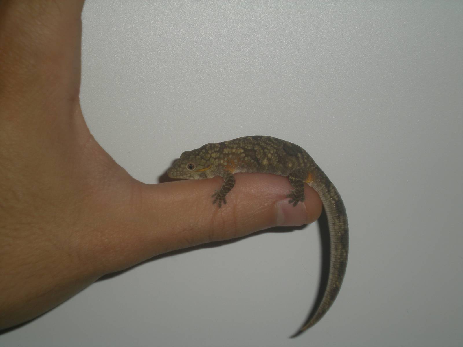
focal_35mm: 74
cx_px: 232
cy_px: 174
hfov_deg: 26.3
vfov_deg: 19.9
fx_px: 990
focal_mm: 12.3
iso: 64
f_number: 4.6
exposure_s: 1/125
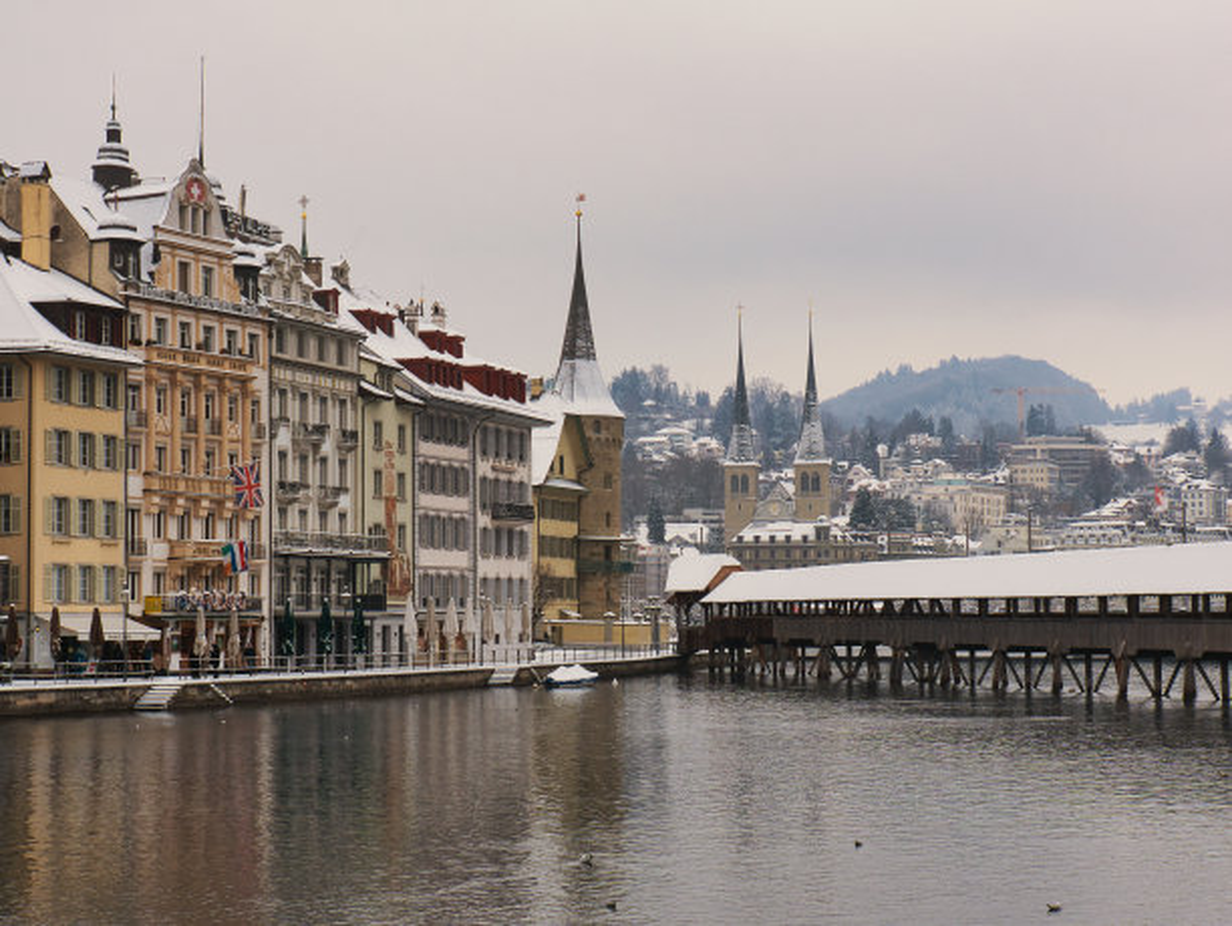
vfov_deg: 19.9
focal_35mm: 74
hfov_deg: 26.3
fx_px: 2636
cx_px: 616
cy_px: 463
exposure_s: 1/200
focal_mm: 37
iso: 200
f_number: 8
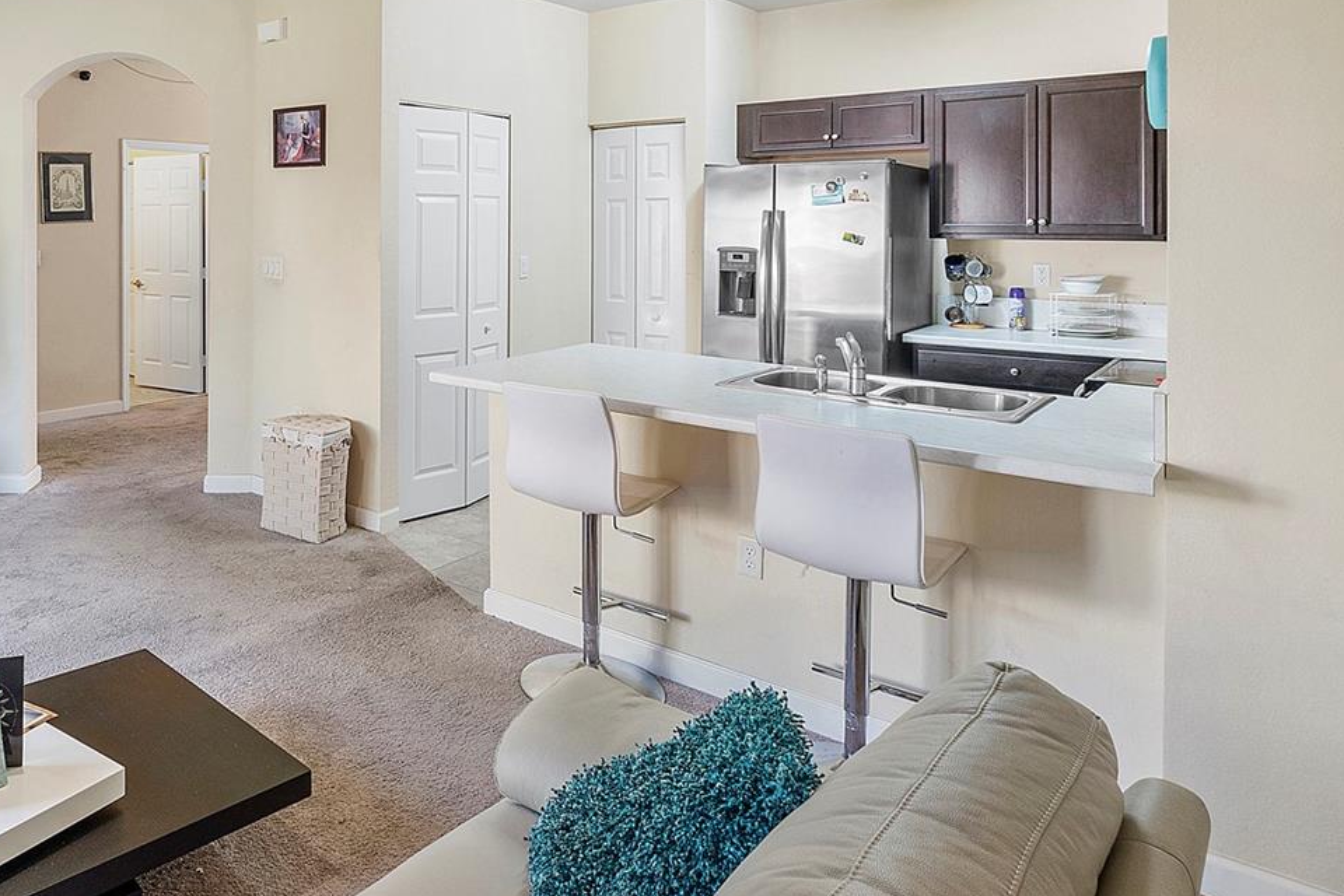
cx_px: 343
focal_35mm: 25
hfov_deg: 67.2
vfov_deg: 49.4
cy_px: 235
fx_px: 933
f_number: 11
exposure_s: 1/2
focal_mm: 10
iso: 160
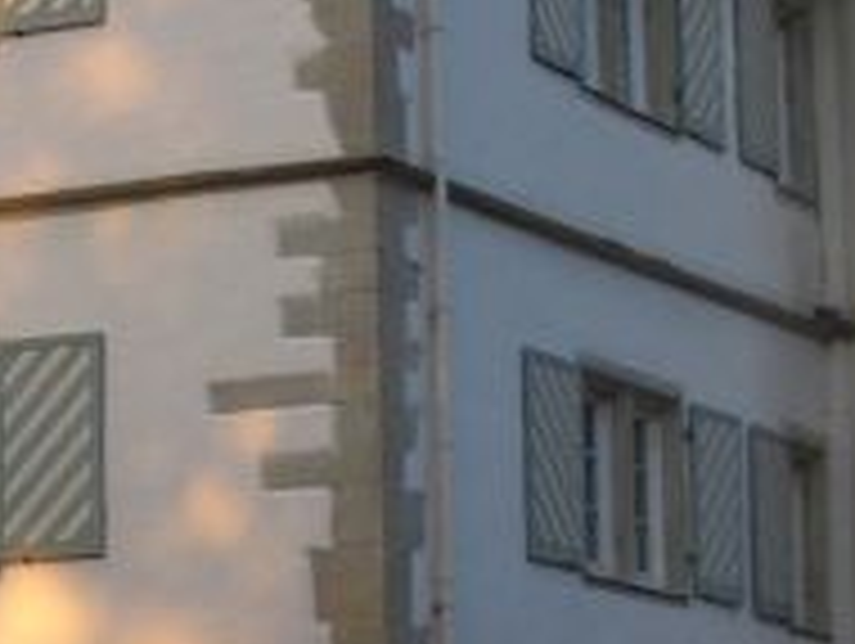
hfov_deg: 13.3
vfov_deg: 10.1
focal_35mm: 147
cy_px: 446
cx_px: 58
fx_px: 3635
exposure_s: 1/100
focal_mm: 5.8
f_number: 2.6
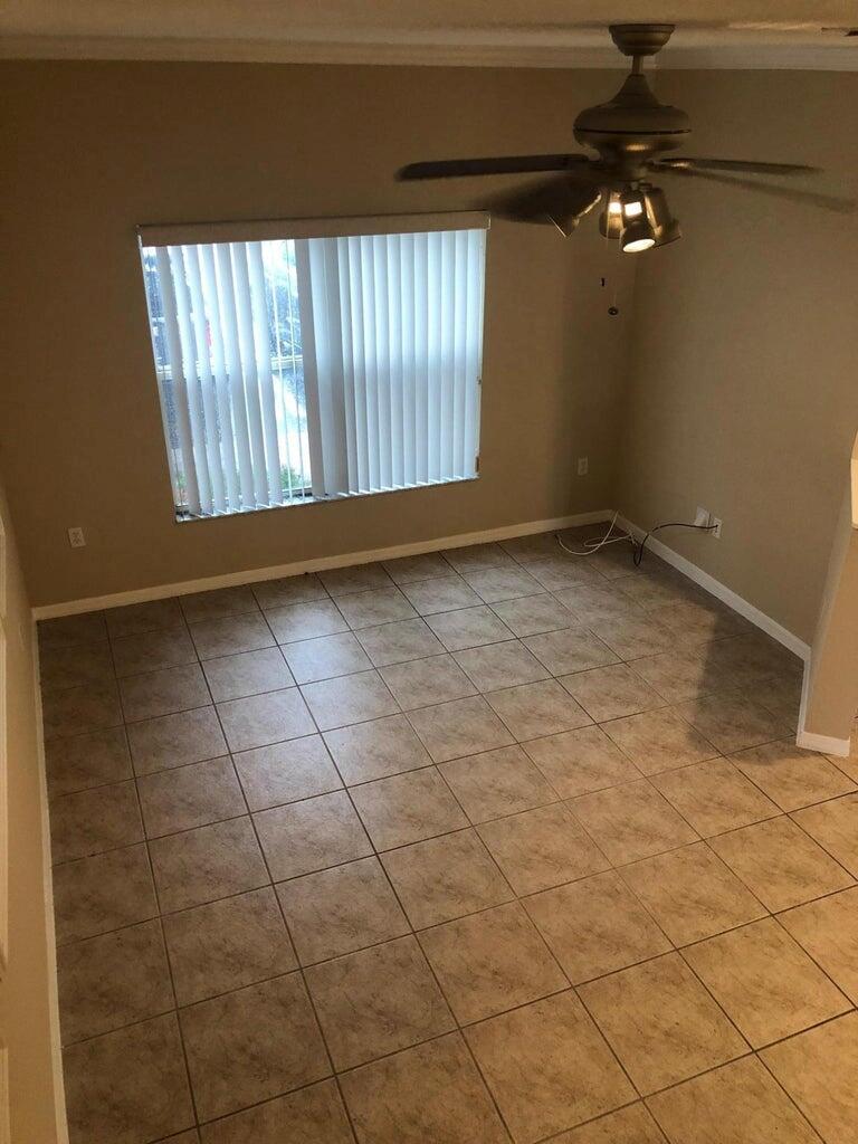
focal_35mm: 28
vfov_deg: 63.4
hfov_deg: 49.7
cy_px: 572
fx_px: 925
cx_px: 429
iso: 64
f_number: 1.8
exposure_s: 1/15
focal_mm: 3.99
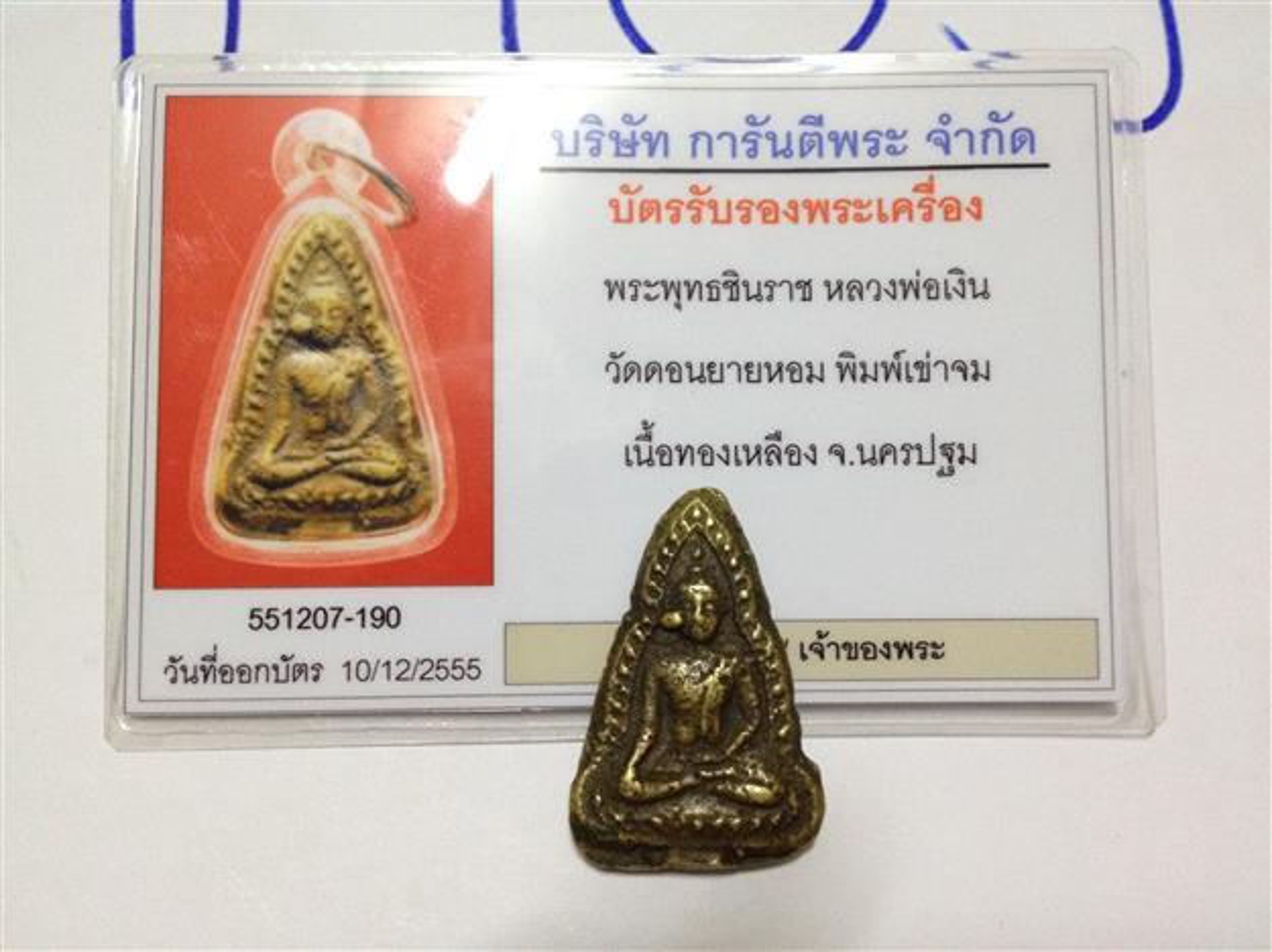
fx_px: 1285
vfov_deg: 40.7
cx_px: 636
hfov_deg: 52.7
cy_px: 476
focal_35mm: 35
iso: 320
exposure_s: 1/20
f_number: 2.4
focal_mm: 4.28
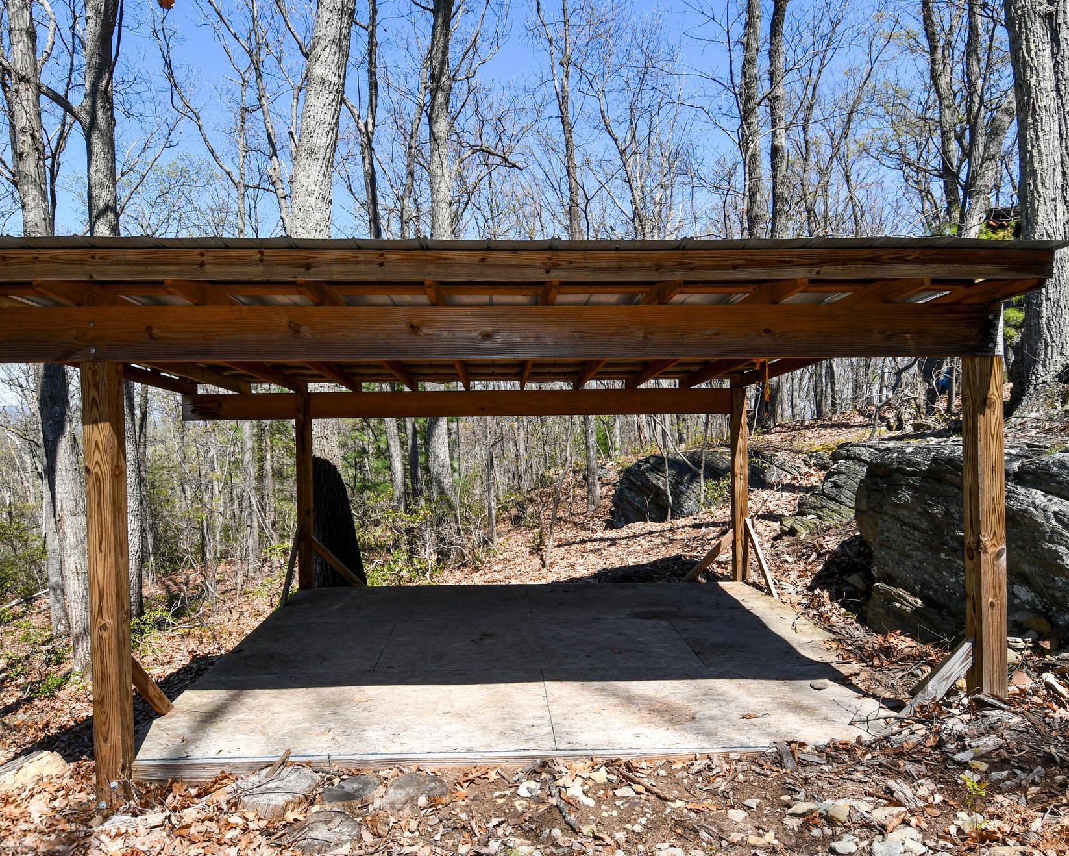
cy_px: 442
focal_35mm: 21
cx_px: 485
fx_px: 664
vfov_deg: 65.5
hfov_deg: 77.4
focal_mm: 12
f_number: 8
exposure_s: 1/250
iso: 100
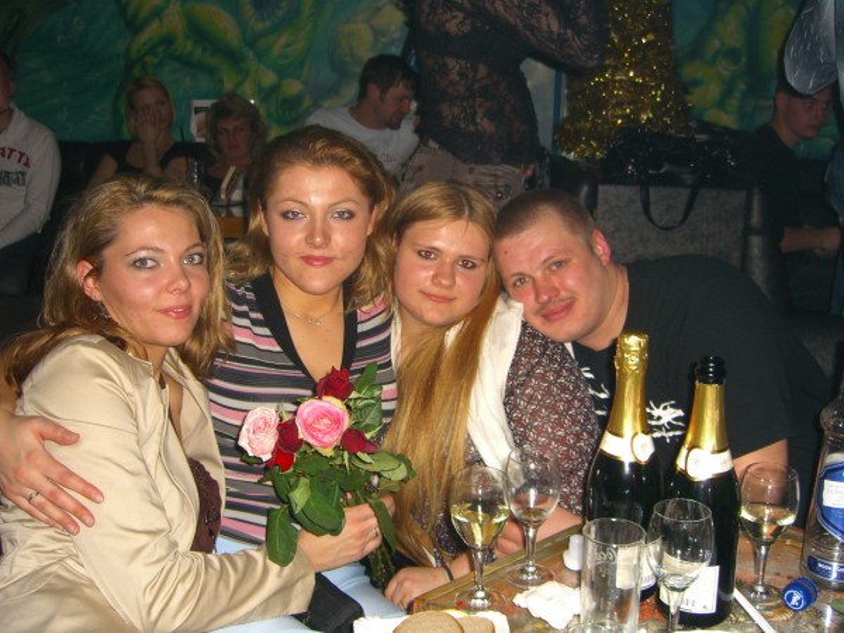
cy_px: 316
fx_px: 927
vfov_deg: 37.7
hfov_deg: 49.0
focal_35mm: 38
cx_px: 422
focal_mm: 7.9
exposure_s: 1/60
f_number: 2.8
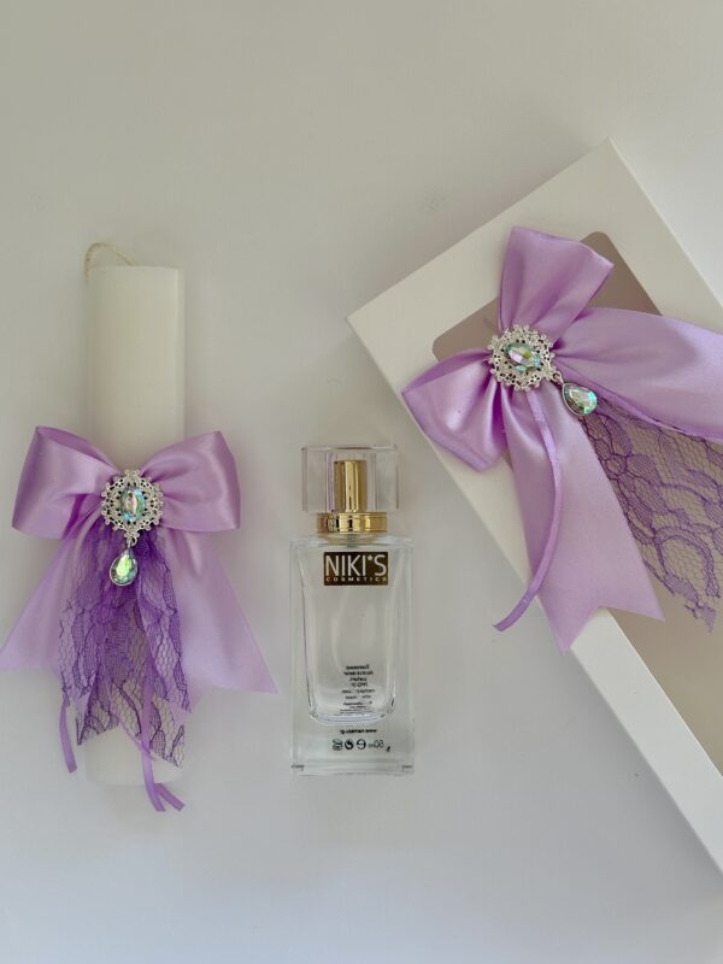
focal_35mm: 48
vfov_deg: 39.7
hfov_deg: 30.3
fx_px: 1337
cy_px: 482
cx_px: 362
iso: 50
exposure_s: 1/169
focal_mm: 6.86
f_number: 1.78
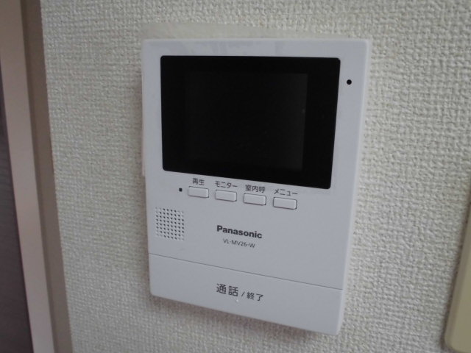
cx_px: 236
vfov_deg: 48.2
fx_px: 395
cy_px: 176
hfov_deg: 61.7
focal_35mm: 29
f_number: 3.7
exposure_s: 1/50
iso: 400
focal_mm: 5.3
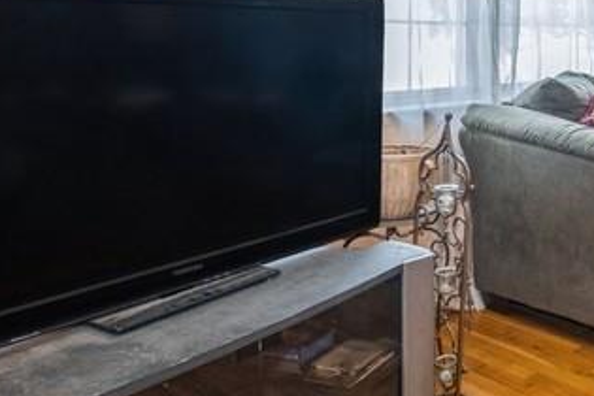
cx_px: 619
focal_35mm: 40
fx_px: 660
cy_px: 26
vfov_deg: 31.5
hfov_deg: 41.0
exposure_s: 1/6
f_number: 11
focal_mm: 14
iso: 400
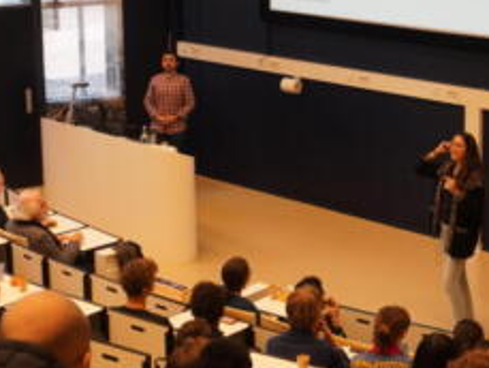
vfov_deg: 16.6
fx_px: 1244
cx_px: 267
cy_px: 59
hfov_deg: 22.2
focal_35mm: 88
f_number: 4.5
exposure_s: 1/160
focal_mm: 28
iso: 1600
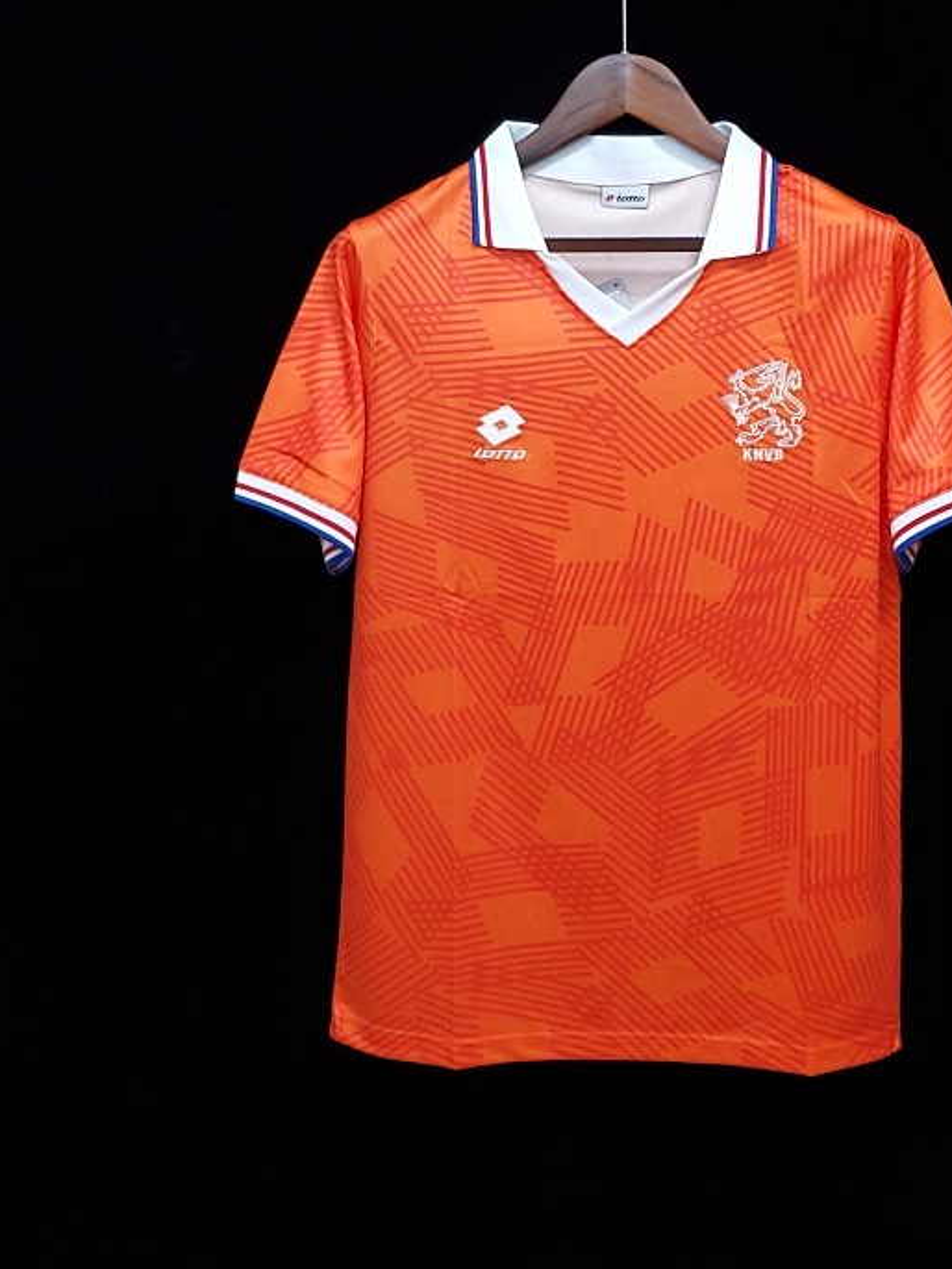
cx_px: 626
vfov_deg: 45.3
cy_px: 461
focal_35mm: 41
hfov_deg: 34.9
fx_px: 1503
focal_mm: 4.3
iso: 250
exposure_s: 1/20
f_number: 1.5
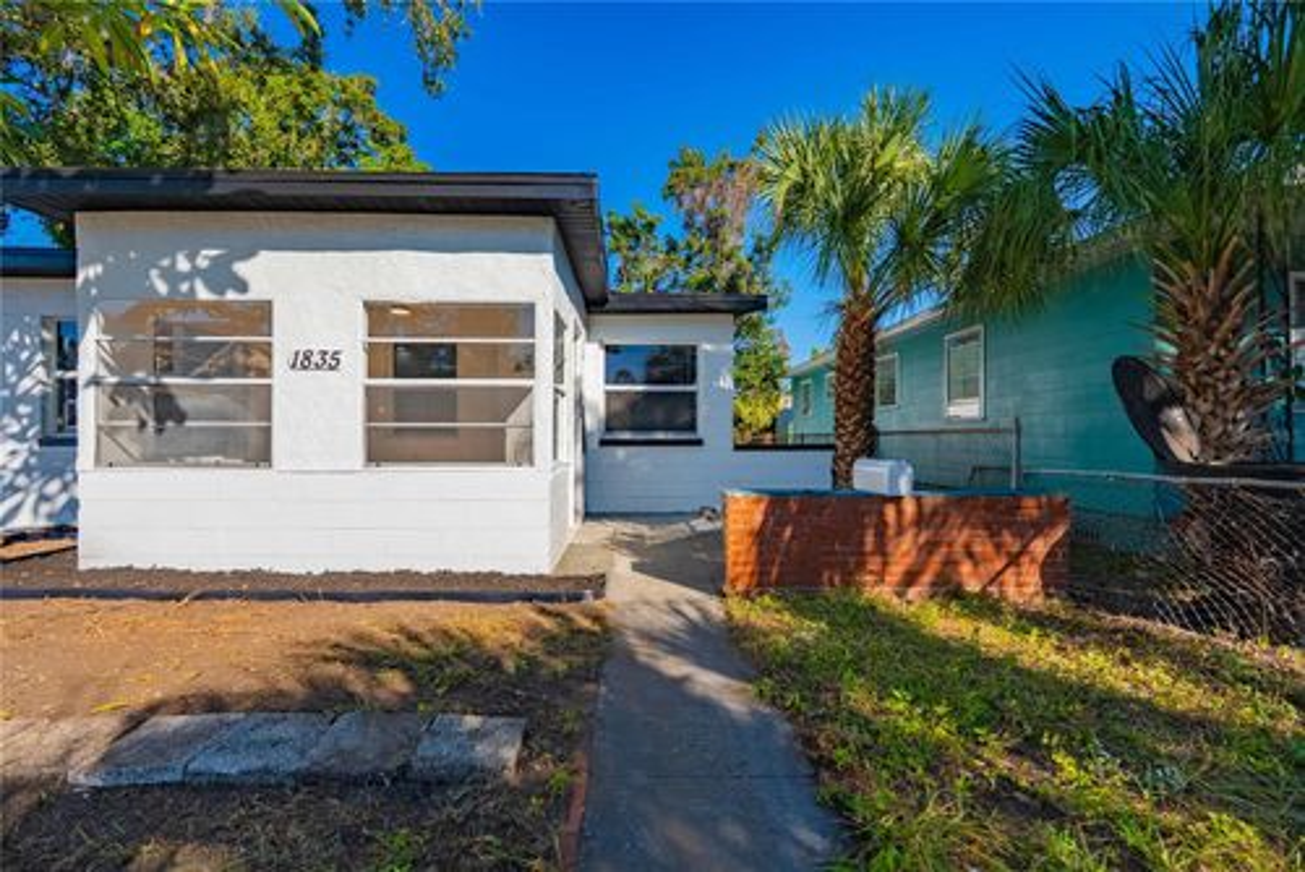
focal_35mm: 16
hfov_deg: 94.9
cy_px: 436
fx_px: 598
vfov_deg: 72.1
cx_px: 652
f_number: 8
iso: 320
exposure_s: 1/1250
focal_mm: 16.5
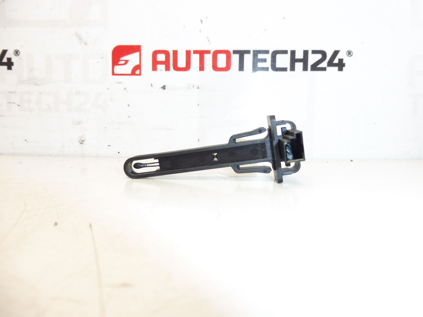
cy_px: 158
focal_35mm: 24
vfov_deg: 56.8
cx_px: 212
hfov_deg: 71.6
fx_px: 293
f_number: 3.5
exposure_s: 1/160
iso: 200
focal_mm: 4.3
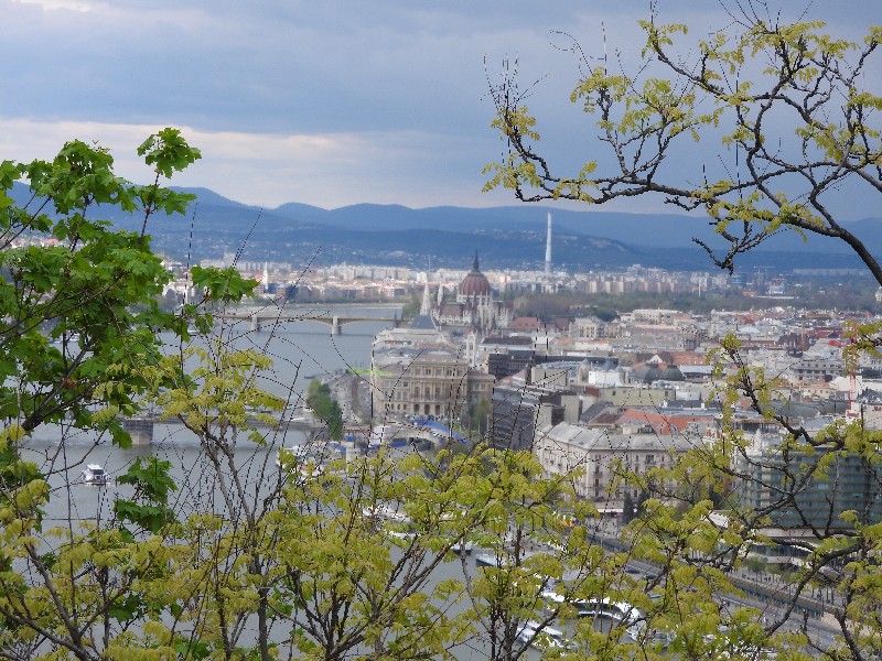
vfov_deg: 12.9
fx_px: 2930
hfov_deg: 17.1
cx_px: 441
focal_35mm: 115
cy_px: 330
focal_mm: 20.6
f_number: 5
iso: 100
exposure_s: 1/400
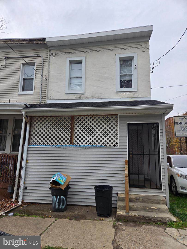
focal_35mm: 23
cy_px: 124
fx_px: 166
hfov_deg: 58.9
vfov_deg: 73.9
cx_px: 94
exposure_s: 1/654
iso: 25
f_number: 1.8
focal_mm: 5.4
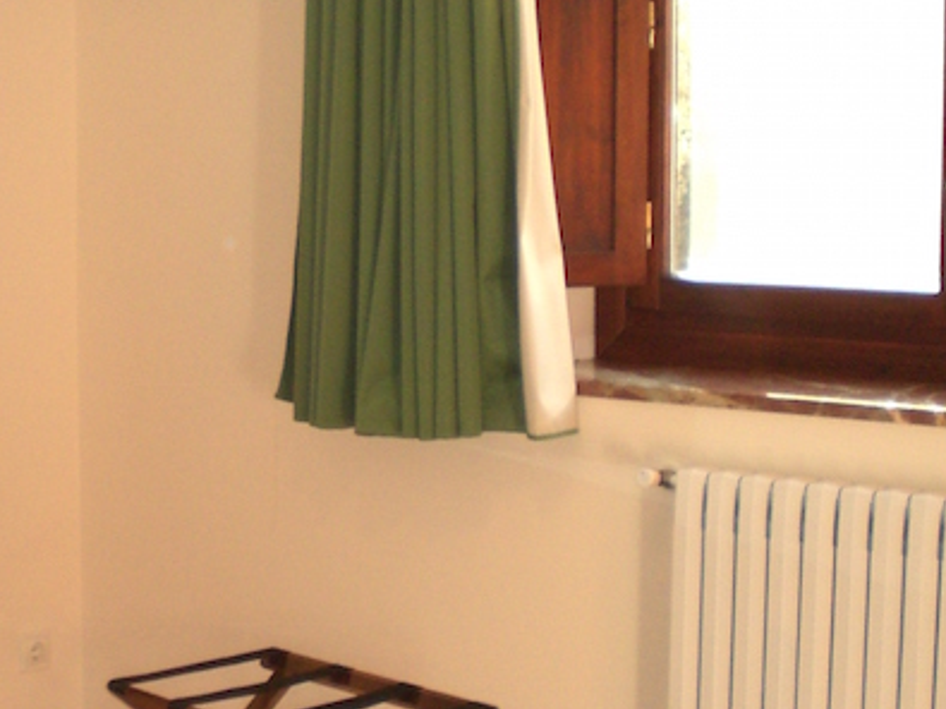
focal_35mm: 77
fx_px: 2104
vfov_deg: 19.1
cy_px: 347
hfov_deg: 24.8
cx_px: 134
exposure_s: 1/80
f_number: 3.1
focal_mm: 6.3
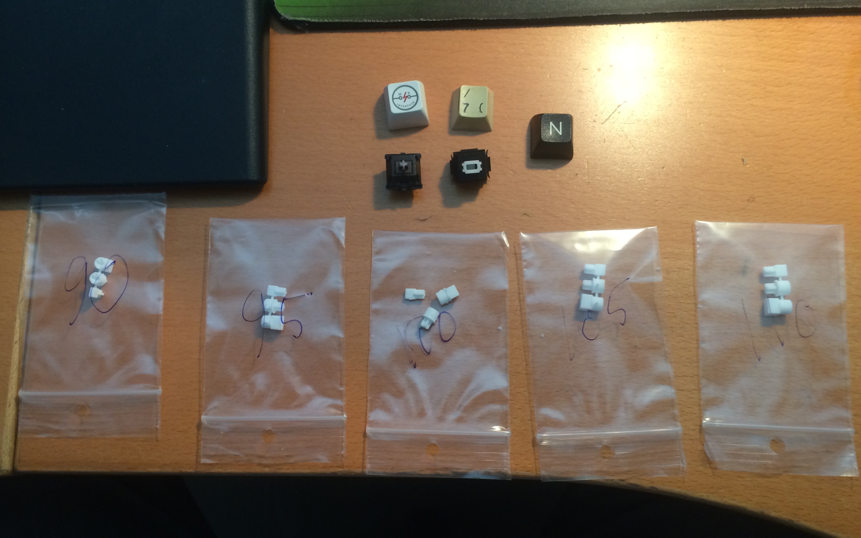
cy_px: 286
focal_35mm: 32
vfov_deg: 39.4
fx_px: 751
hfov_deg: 59.7
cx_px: 431
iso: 100
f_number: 2.2
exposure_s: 1/30
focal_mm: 4.12
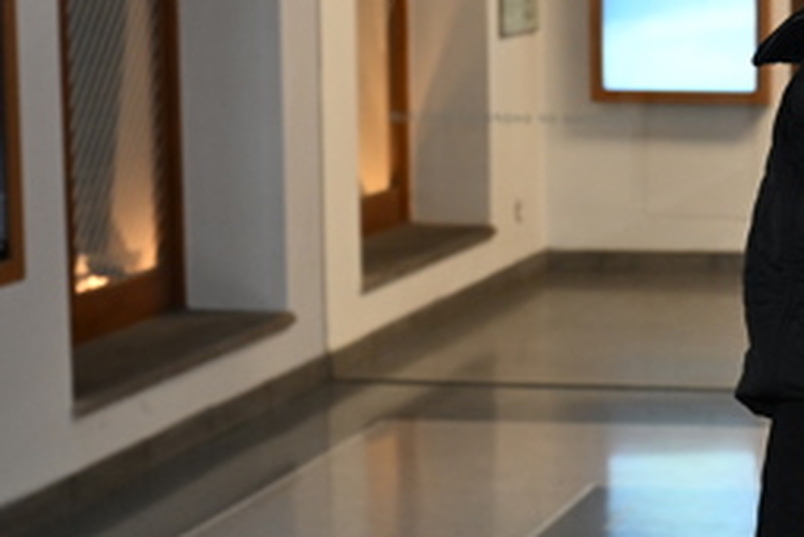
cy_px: 273
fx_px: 2771
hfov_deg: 15.9
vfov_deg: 11.1
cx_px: 933
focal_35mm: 124
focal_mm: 46
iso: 2000
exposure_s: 1/125
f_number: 5.6
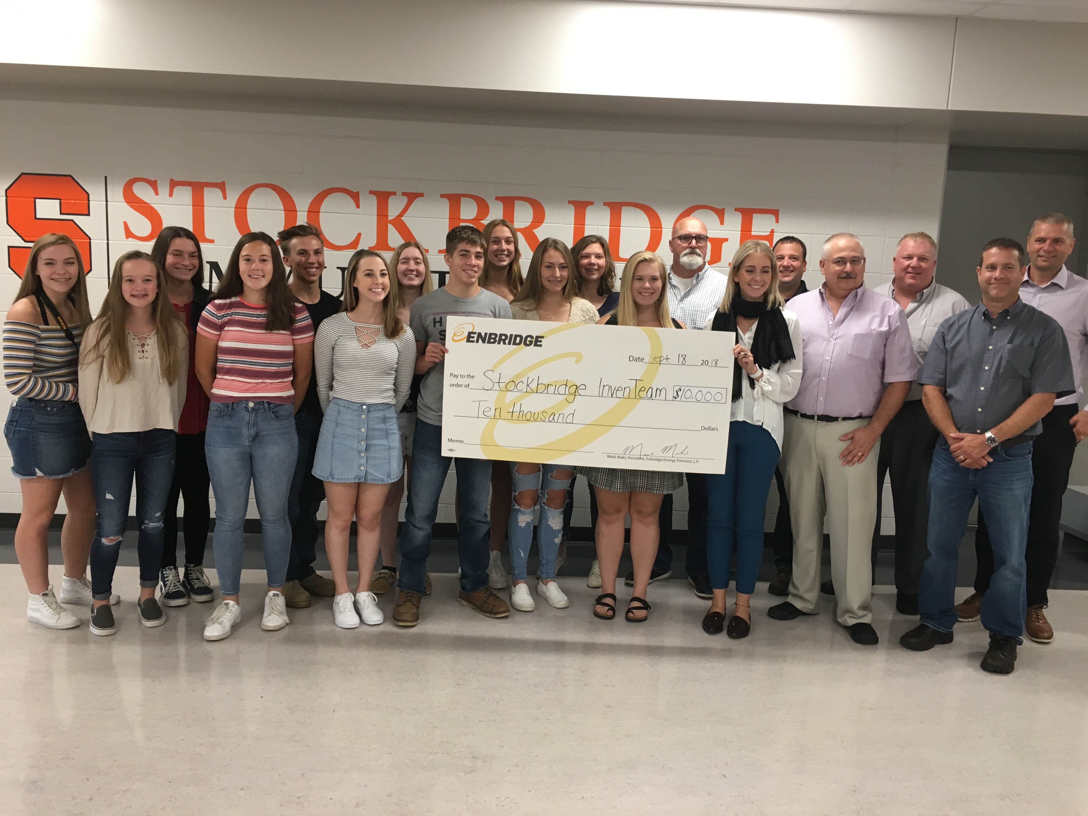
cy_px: 408
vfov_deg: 48.2
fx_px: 911
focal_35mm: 29
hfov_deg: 61.7
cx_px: 544
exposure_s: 1/30
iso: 64
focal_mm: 4.15
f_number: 2.2
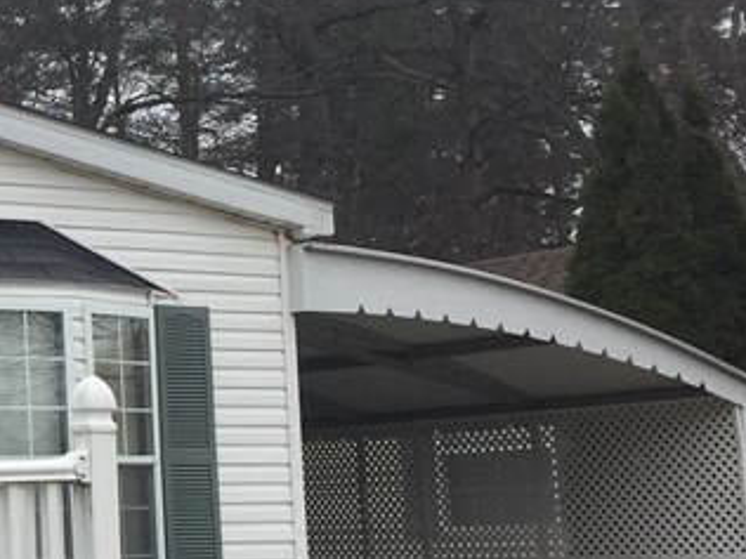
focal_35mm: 94
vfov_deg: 15.7
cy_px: 384
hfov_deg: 18.4
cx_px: -380
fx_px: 2026
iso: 32
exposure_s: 1/527
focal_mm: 4.15
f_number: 2.2
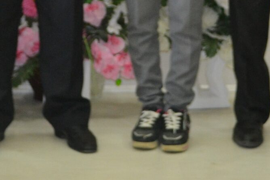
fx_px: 1207
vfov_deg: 8.2
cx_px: 103
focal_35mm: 161
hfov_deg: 12.8
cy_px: -160
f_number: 4.5
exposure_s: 1/60
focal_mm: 28
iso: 1100
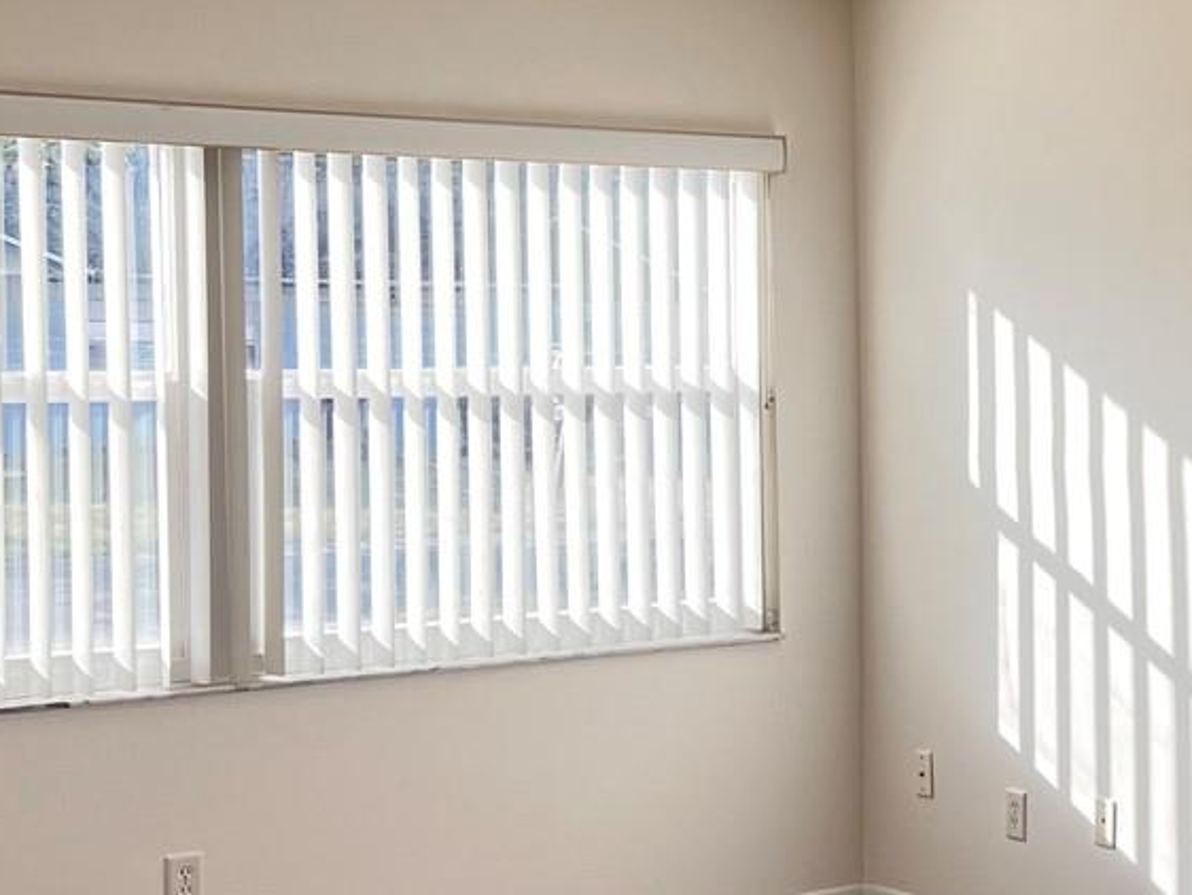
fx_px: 2549
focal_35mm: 74
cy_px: 488
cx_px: 1447
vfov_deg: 19.9
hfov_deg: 23.9
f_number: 1.5
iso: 50
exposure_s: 1/272
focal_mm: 5.7
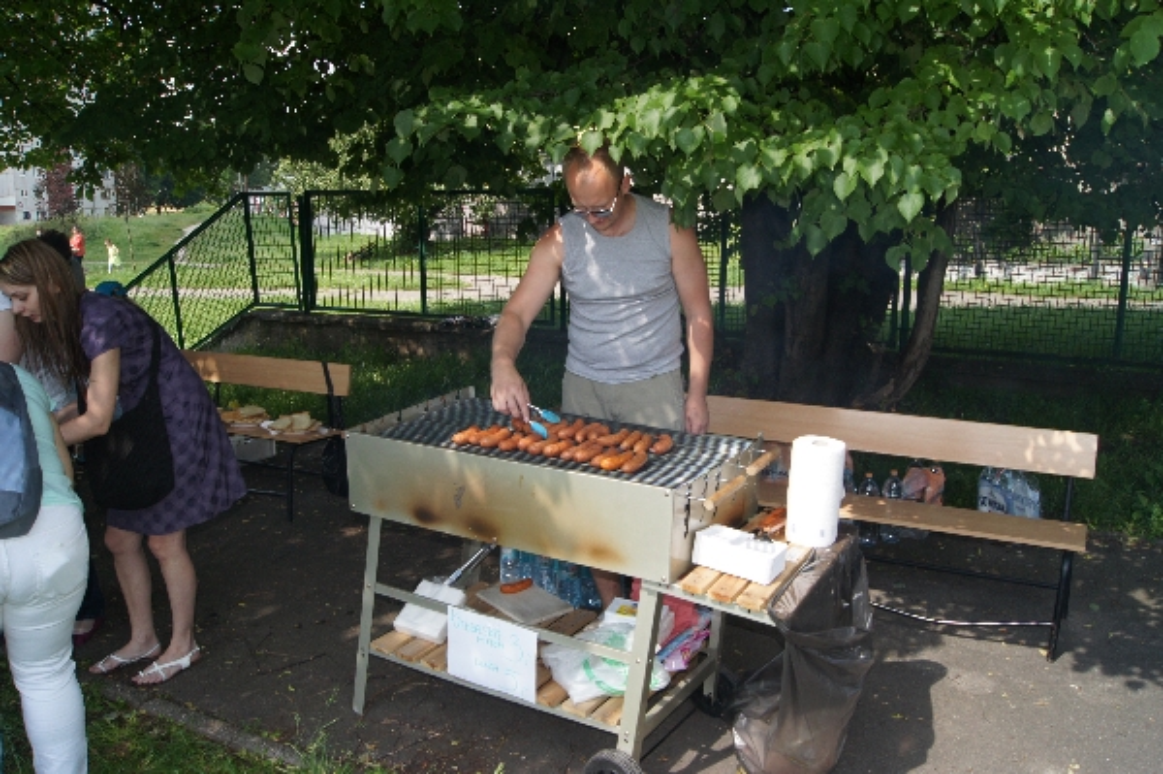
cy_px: 387
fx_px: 968
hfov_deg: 62.0
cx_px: 582
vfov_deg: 43.5
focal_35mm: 30
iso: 200
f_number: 11
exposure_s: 1/160
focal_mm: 20
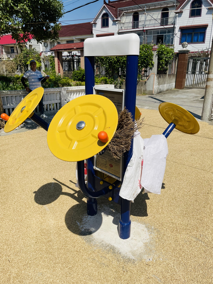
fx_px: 213
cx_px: 106
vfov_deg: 67.3
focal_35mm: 26
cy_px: 142
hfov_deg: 53.1
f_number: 1.6
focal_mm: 4.2
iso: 32
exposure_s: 1/7299
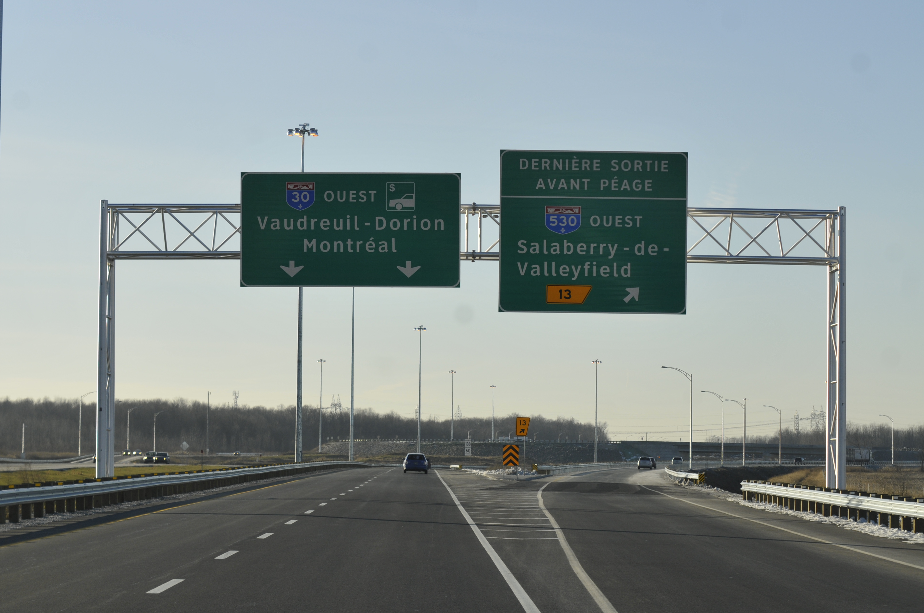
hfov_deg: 19.5
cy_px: 306
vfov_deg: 13.0
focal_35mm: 105
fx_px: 2692
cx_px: 462
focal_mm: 70
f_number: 5.6
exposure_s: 1/1000
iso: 200
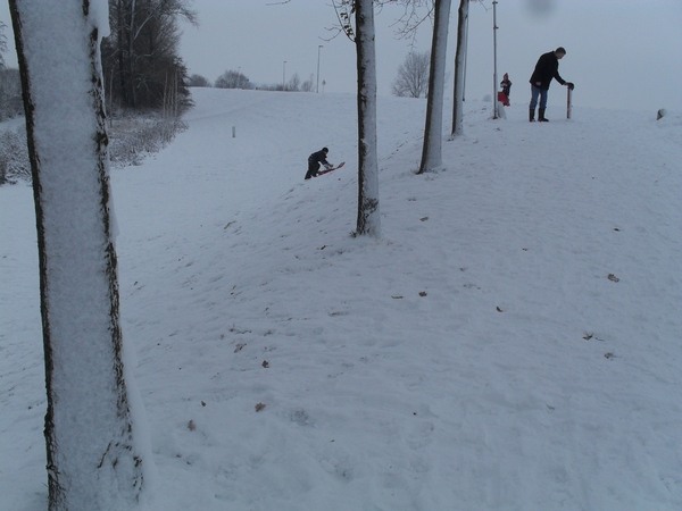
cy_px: 256
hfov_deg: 52.6
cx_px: 341
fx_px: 690
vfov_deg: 40.7
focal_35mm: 35
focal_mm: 6.3
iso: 100
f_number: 8.4
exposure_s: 1/180
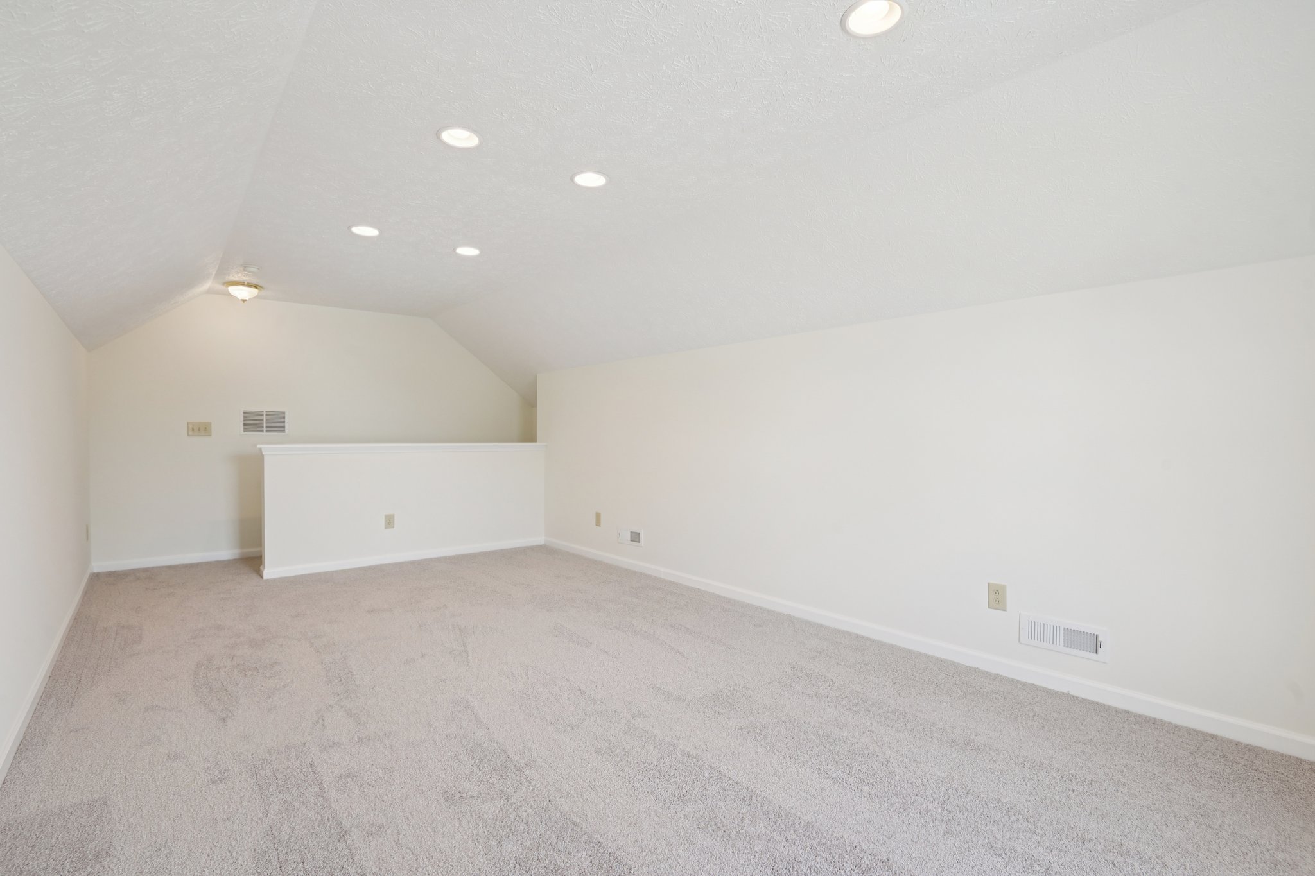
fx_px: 584
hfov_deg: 96.7
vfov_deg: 73.7
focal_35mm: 16
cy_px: 438
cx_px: 658
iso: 180
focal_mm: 16
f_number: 8
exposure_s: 1/15
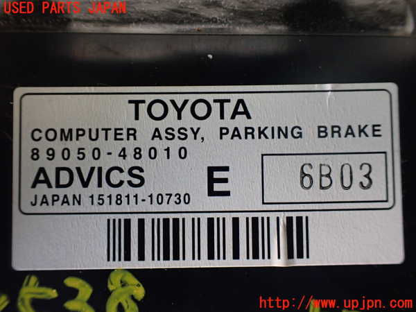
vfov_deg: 46.8
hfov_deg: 60.0
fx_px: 361
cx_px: 208
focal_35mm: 30
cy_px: 156
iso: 400
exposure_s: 1/125
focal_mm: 5.4
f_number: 2.3
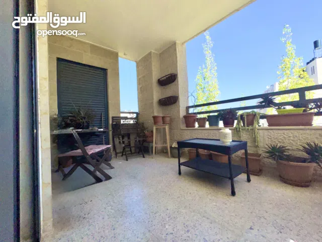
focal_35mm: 14
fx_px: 130
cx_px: 161
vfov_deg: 85.7
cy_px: 121
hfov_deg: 102.1
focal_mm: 2.22
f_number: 2.2
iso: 32
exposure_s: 1/2985
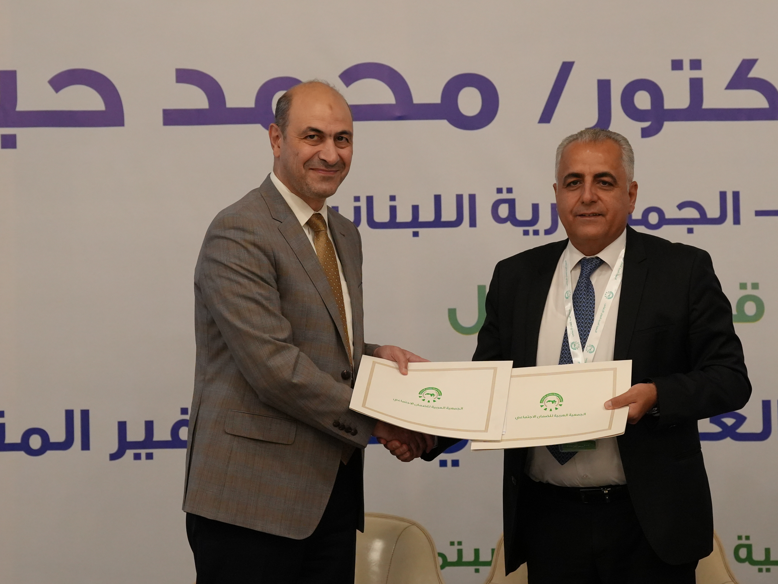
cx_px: 437
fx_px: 3956
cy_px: 292
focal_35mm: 176
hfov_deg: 11.2
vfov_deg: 8.4
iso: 3200
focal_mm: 108
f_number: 4
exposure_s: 1/200
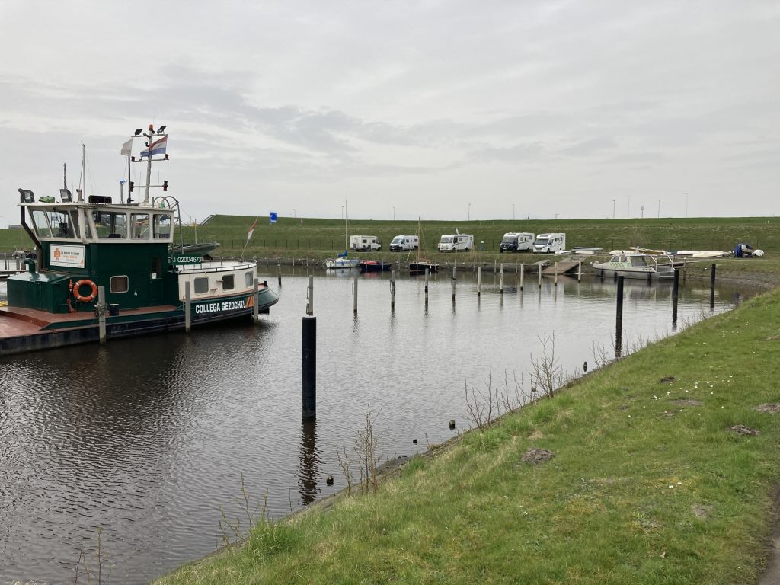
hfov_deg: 63.4
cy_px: 292
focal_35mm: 28
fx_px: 631
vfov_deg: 49.7
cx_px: 390
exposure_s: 1/2208
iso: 20
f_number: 1.8
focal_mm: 3.99
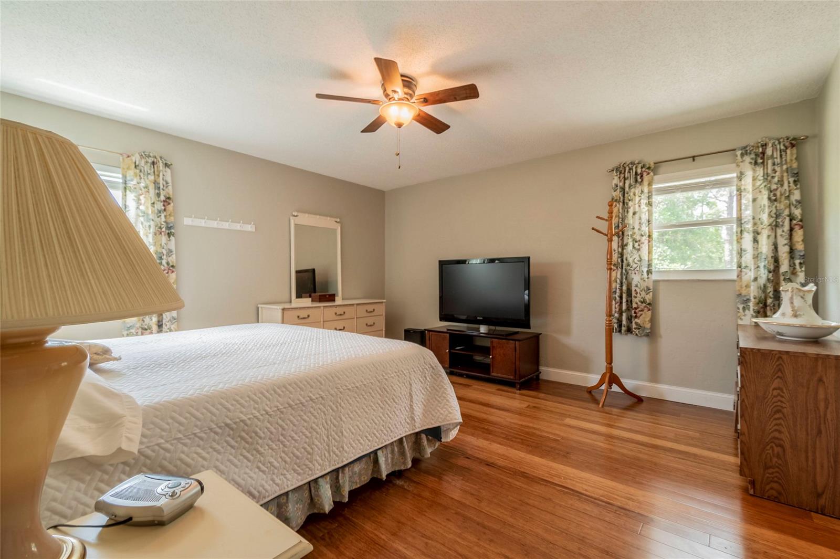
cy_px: 280
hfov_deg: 100.4
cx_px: 420
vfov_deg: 77.3
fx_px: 350
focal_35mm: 15
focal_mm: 10
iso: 320
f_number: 7.1
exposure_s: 1/40
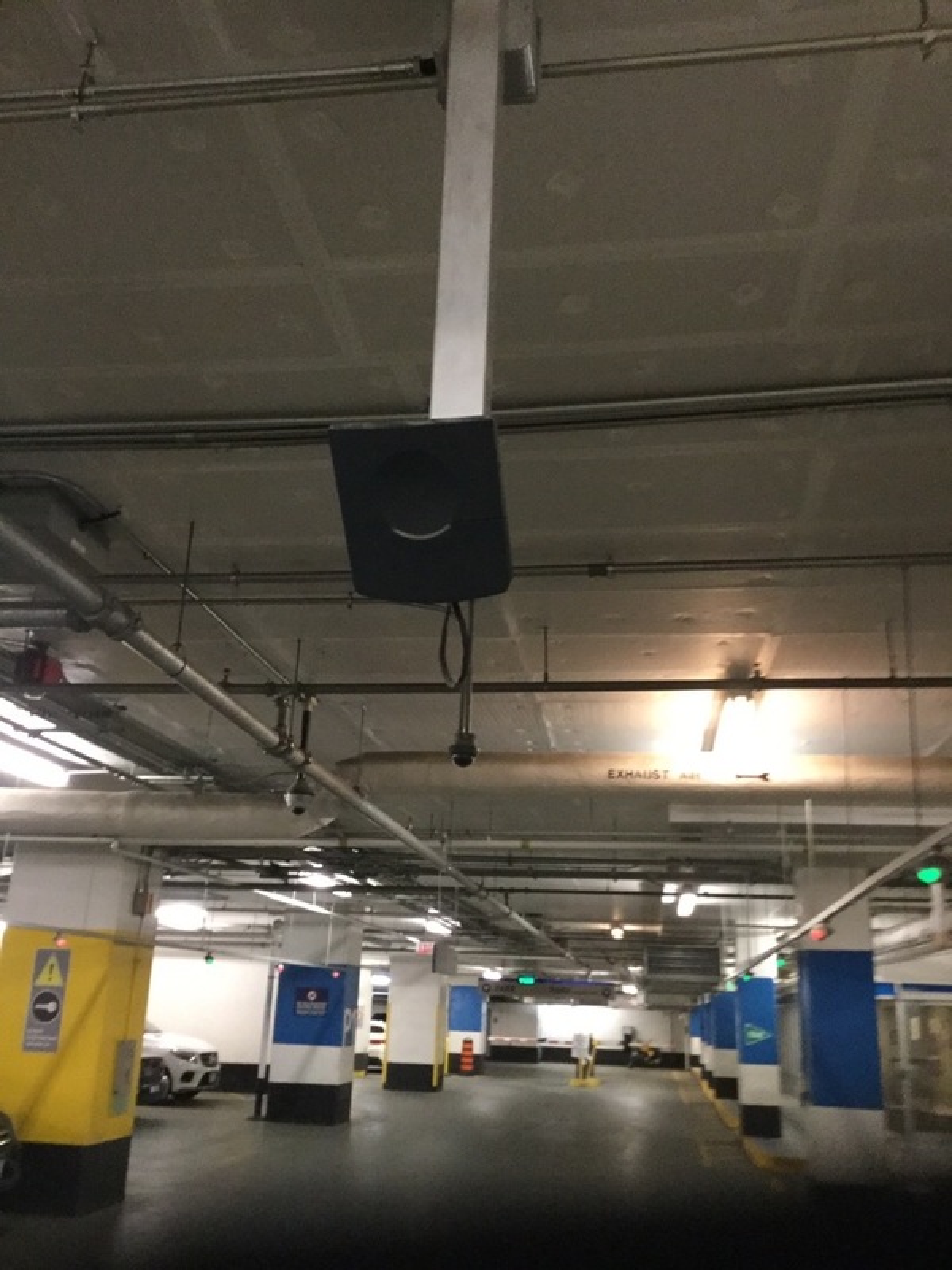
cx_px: 476
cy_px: 635
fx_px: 1137
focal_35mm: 31
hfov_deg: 45.4
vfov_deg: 58.4
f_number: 2.4
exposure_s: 1/30
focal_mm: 3.3
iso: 200
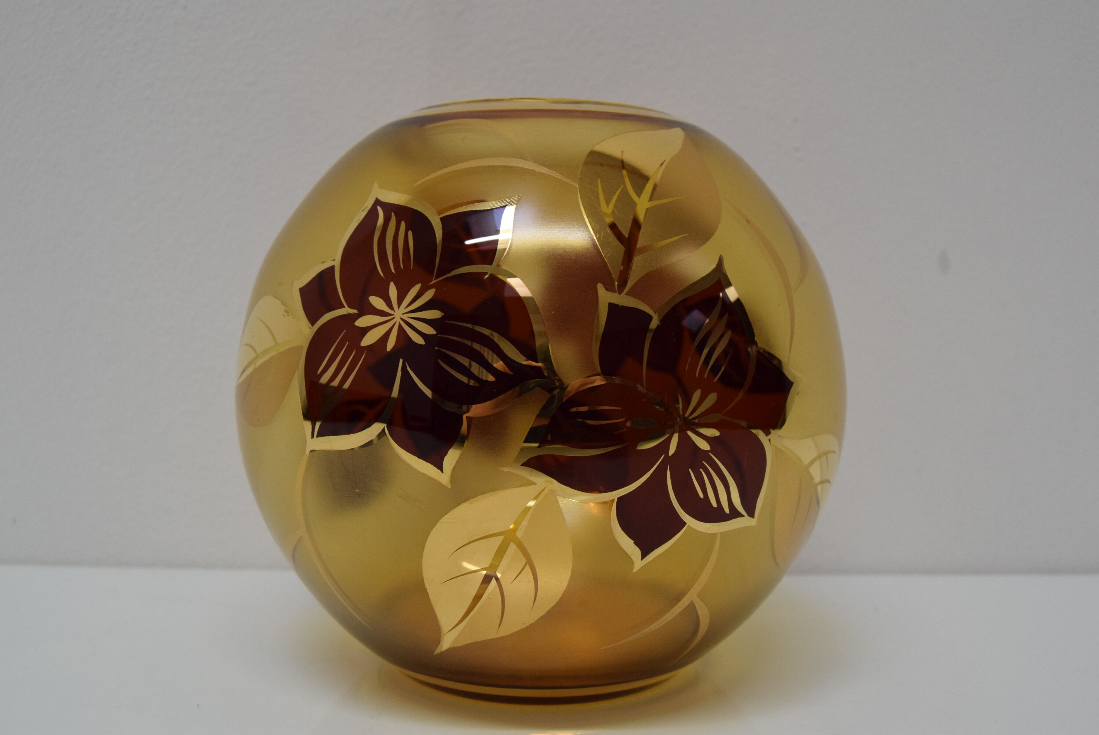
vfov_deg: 36.9
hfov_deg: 53.1
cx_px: 550
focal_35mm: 36
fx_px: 1100
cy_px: 368
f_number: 7.1
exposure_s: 1/200
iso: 1600
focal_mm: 24
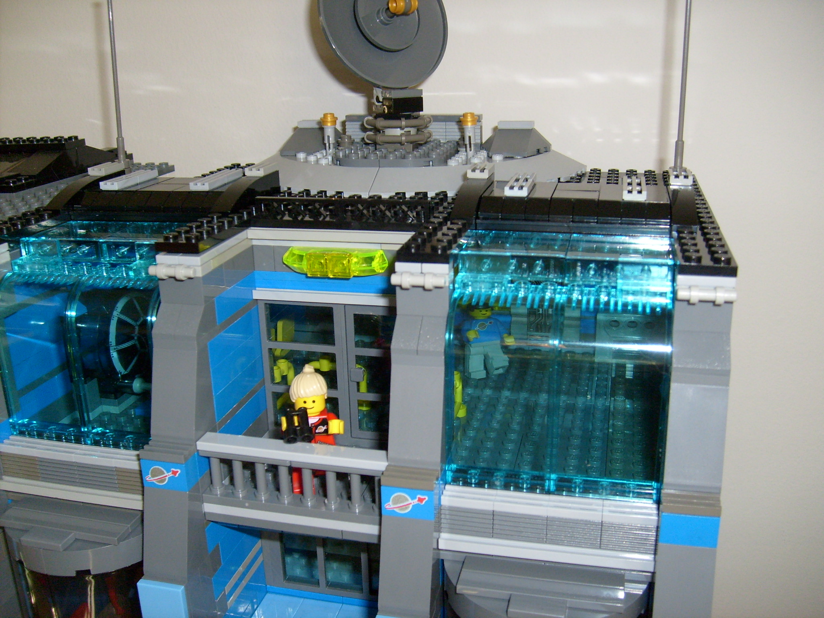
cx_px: 412
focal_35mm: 35
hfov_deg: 52.6
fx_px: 833
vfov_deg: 40.7
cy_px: 309
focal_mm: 5.8
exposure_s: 1/45
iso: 100
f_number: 2.8
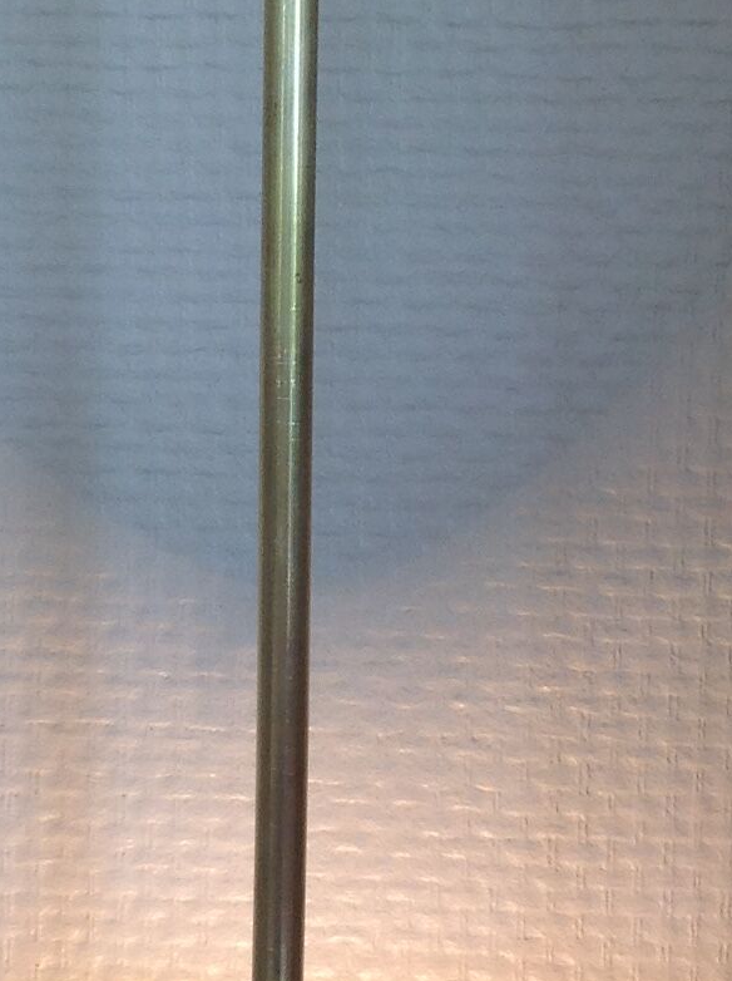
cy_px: 576
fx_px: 3280
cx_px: 246
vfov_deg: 17.0
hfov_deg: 12.7
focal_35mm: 116
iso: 50
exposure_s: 1/110
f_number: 2.4
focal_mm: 4.28
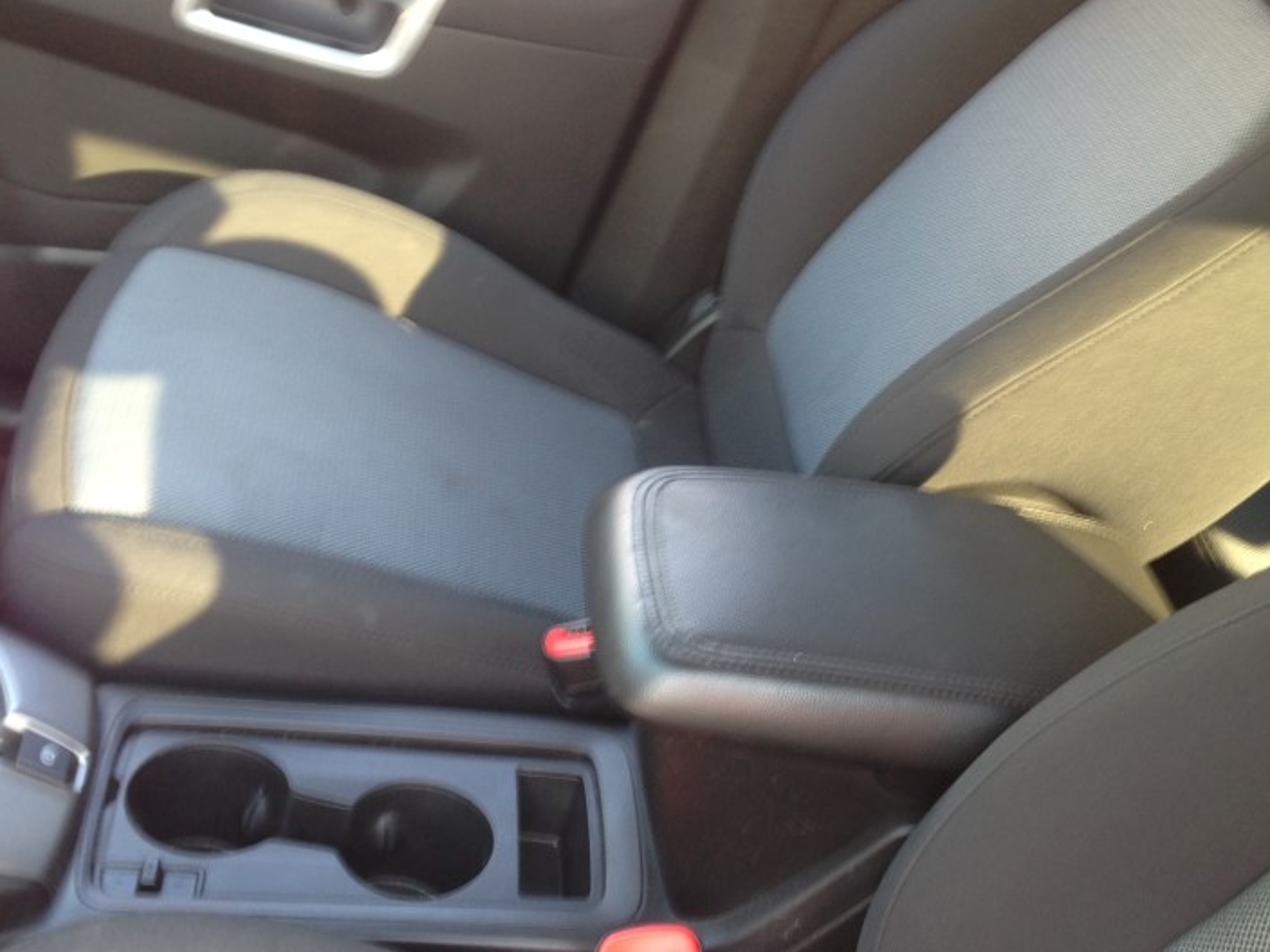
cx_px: 691
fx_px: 1761
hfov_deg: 39.6
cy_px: 528
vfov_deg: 30.2
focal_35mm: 48
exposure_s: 1/24
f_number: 2.4
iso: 50
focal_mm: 4.12
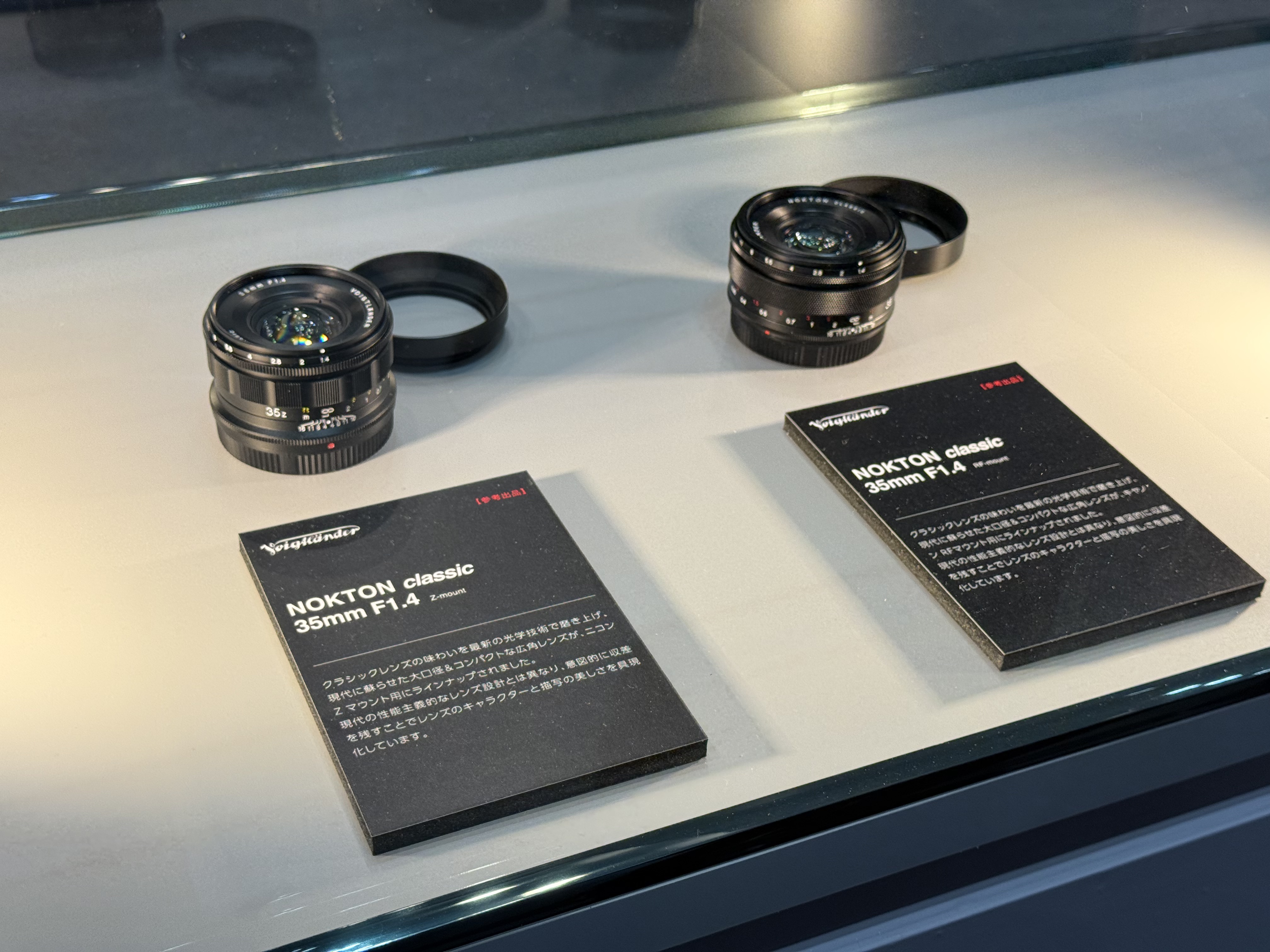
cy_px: 476
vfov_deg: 30.3
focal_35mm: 48
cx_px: 635
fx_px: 1761
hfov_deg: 39.7
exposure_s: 1/168
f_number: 1.78
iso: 50
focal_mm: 6.76
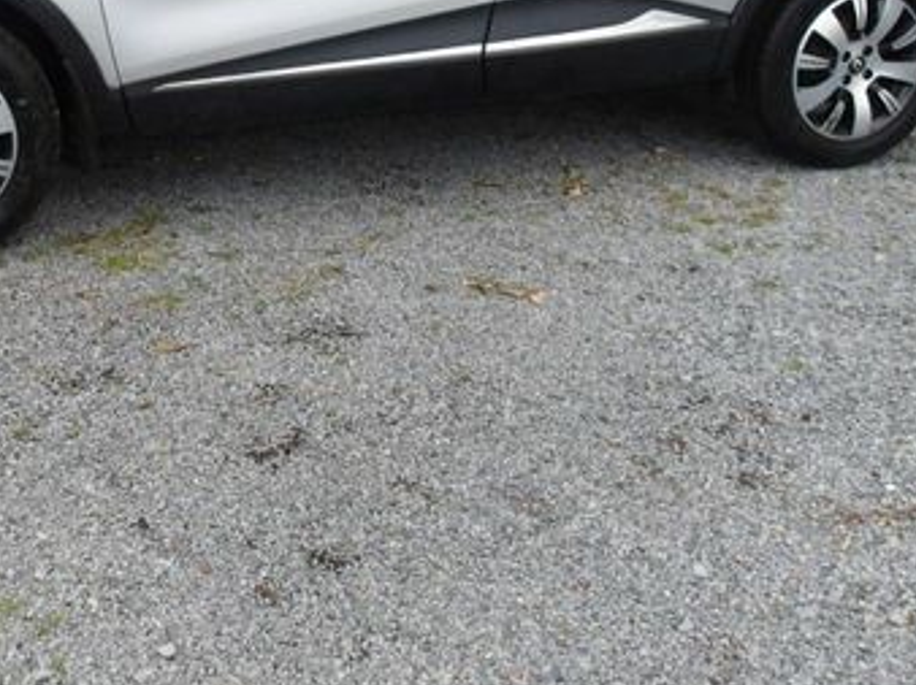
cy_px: 138
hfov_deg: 39.1
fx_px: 1269
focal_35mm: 48
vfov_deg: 29.5
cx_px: 287
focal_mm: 4.9
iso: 100
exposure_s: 1/426
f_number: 3
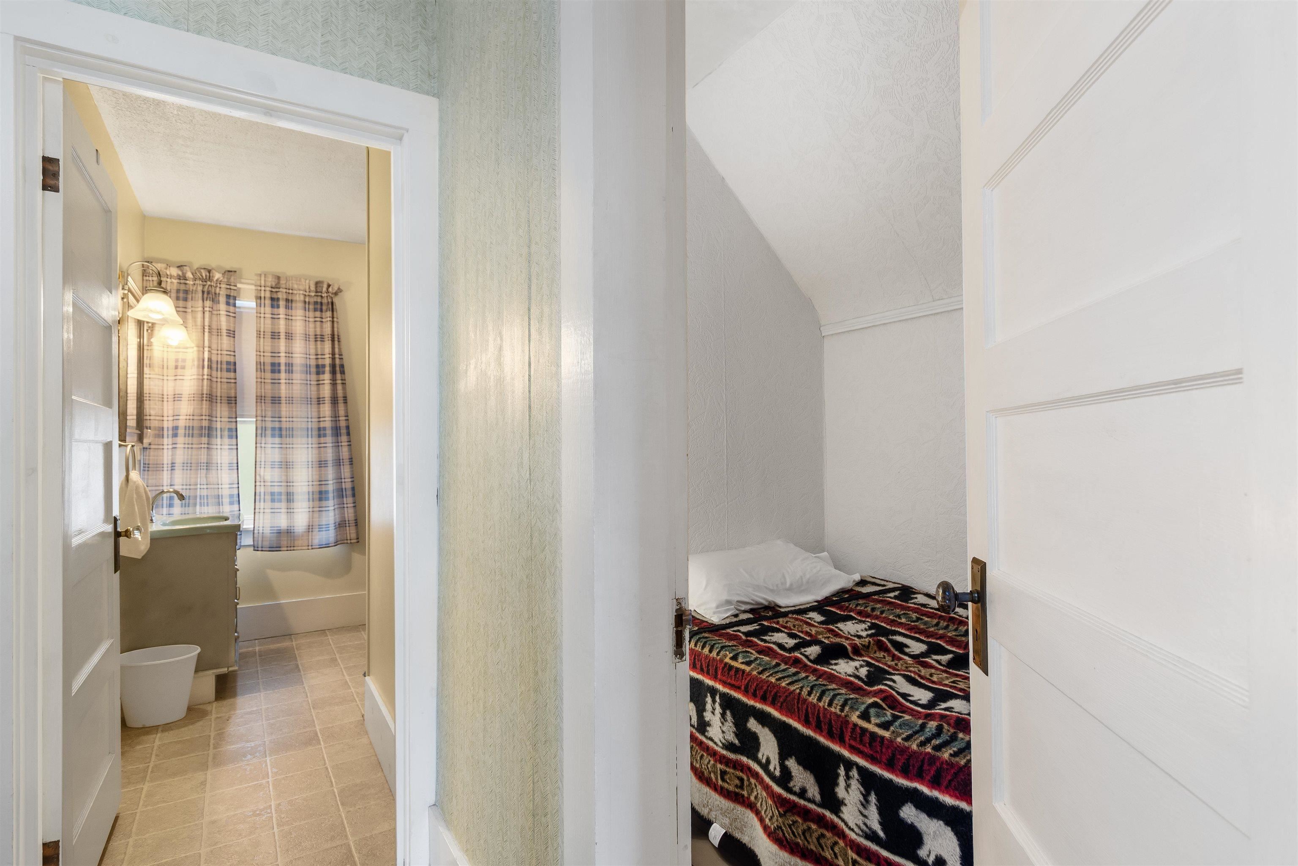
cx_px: 649
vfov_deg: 67.4
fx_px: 649
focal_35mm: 18
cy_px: 433
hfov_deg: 90.0
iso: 100
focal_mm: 12
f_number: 7.1
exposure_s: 1/4
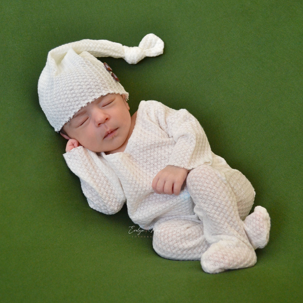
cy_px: 154
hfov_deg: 42.8
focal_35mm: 39
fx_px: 386
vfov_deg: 42.8
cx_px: 155
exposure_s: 1/200
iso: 800
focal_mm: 20
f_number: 4.5
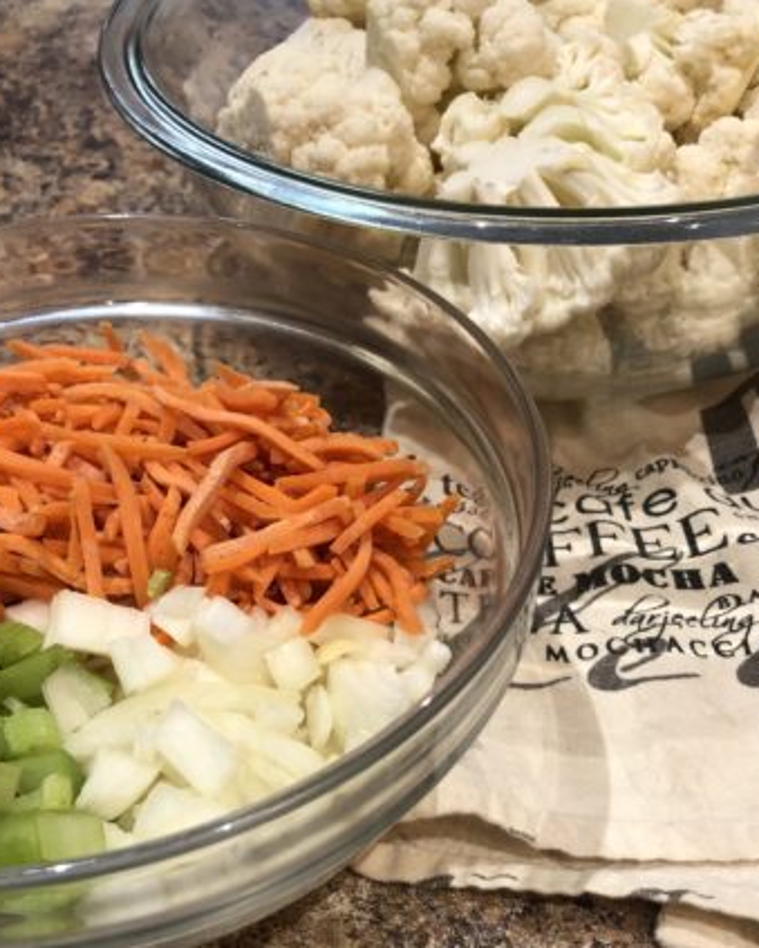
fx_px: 870
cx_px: 372
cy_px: 500
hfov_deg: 47.2
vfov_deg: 57.1
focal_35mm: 31
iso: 40
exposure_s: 1/20
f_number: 1.8
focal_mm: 3.99
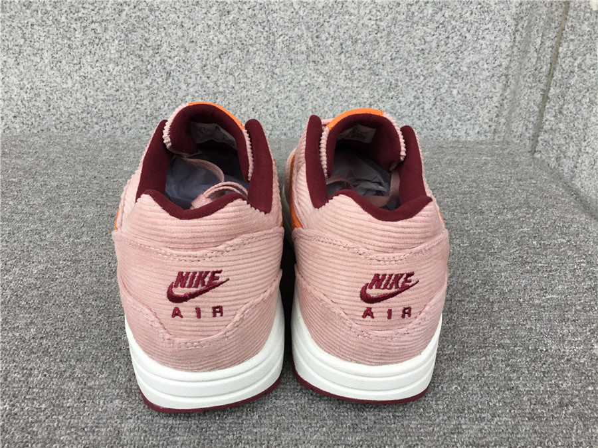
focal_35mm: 31
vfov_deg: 45.4
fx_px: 536
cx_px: 299
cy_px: 224
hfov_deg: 58.4
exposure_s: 1/100
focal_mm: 3.3
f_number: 2.4
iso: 32
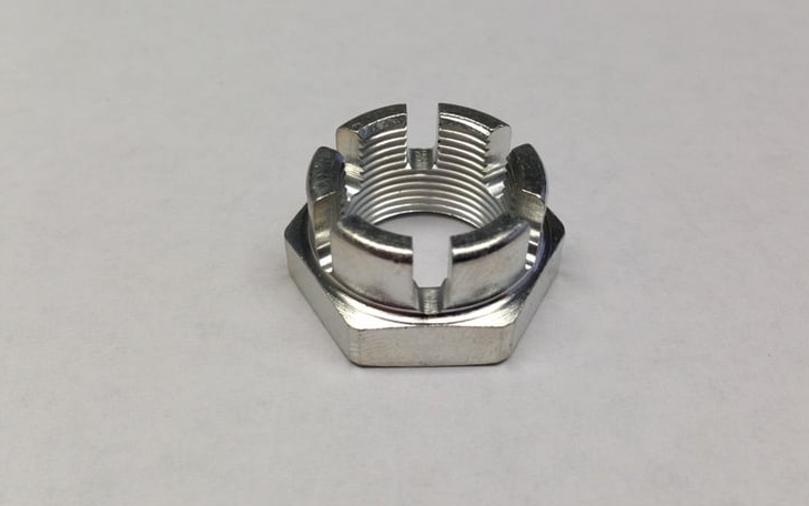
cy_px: 251
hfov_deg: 54.0
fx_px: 794
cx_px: 411
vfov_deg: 35.4
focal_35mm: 36
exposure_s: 1/40
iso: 50
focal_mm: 4.12
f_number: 2.4
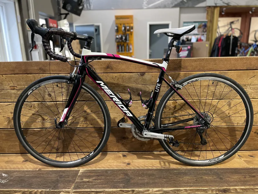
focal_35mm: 26
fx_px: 194
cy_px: 97
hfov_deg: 67.3
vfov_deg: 53.1
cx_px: 129
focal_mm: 4.2
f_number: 1.6
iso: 200
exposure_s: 1/50
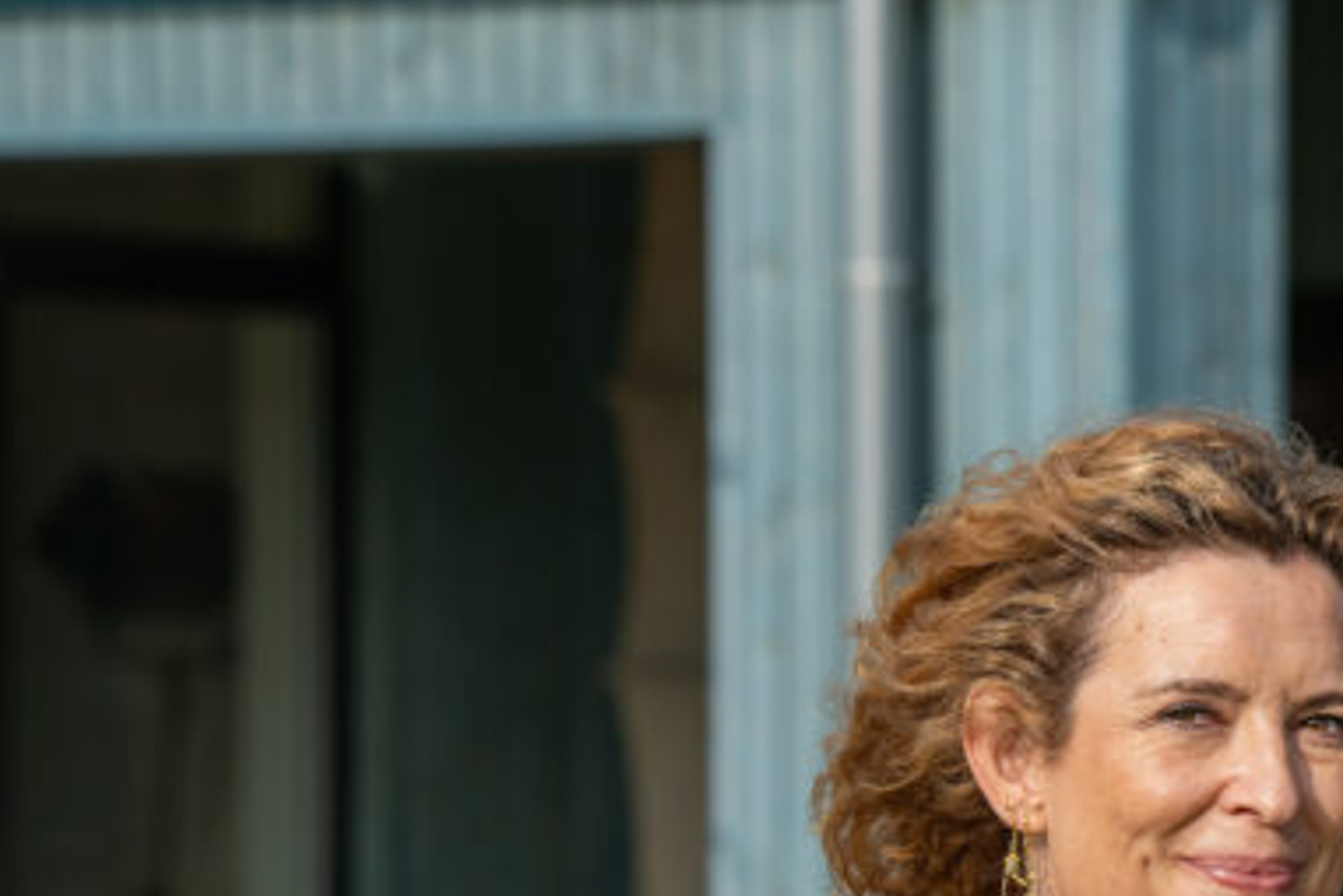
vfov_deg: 4.6
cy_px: 919
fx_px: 11046
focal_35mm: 296
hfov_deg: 6.9
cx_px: 1575
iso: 200
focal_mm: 113
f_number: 5
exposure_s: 1/1250
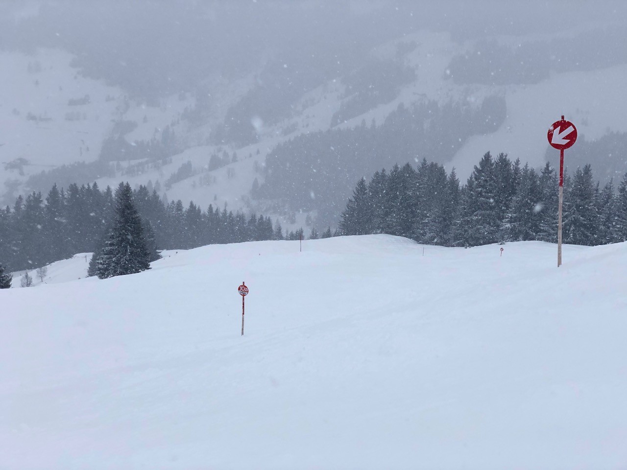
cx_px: 314
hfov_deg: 36.8
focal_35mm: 52
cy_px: 235
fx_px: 942
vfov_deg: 28.0
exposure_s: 1/322
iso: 16
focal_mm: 6
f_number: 2.4
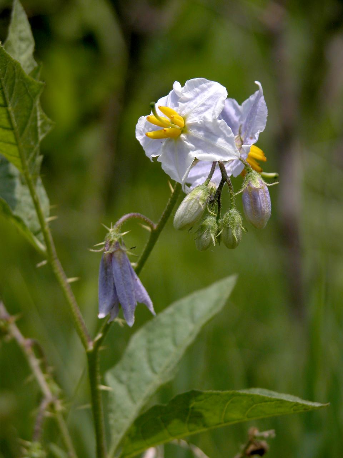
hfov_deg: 8.4
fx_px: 2325
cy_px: 229
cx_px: 172
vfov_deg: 11.2
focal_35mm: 176
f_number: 4
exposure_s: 1/1577
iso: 100
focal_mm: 44.7
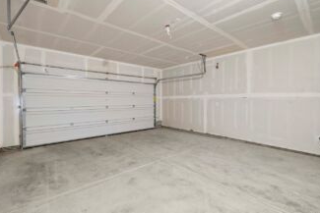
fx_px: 142
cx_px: 145
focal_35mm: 16
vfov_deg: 73.7
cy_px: 100
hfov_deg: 96.4
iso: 1000
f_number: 8
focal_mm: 13
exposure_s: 1/60
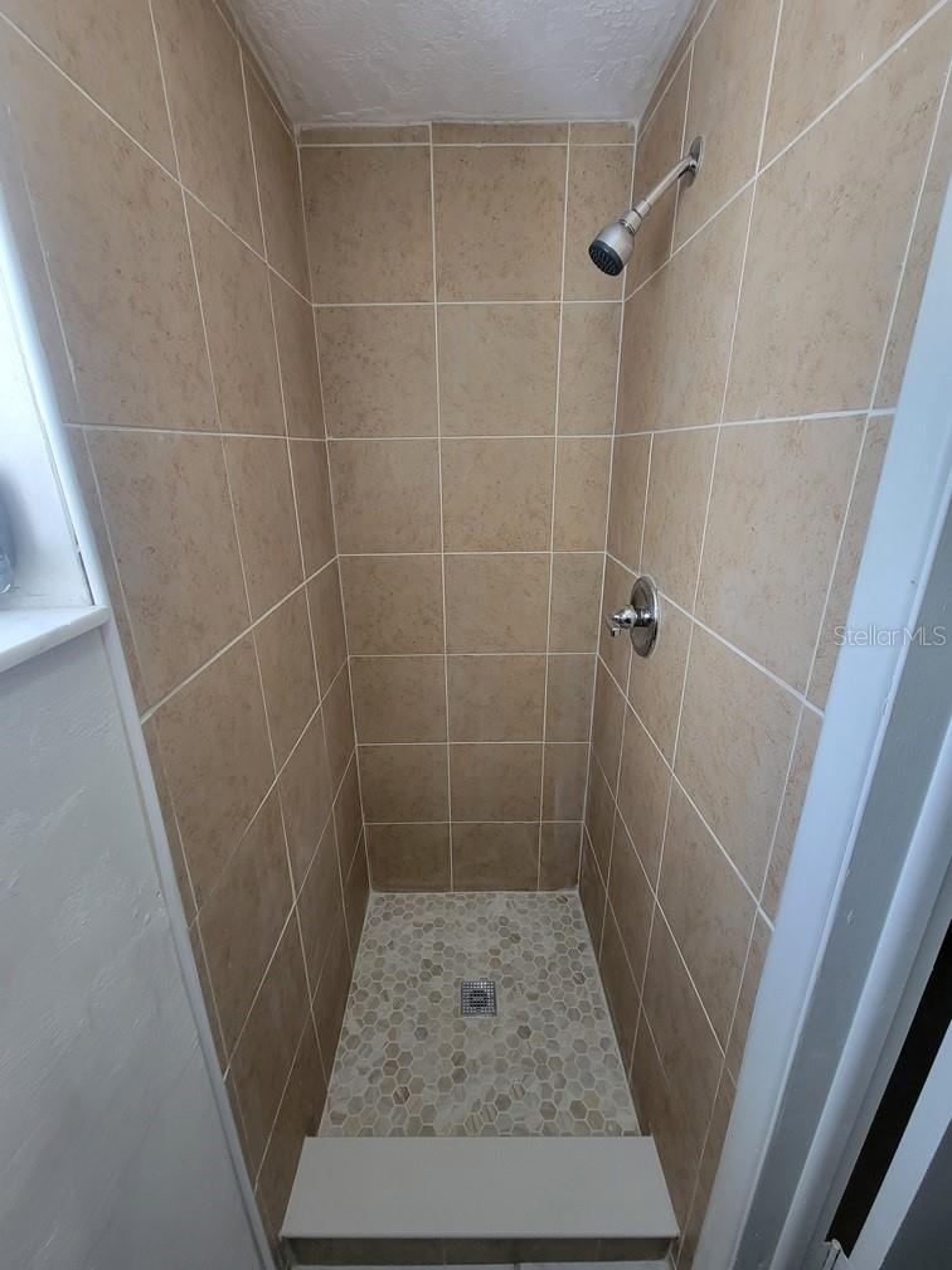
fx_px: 477
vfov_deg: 106.2
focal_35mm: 13
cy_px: 635
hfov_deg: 89.9
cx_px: 476
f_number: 2.2
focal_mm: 2.2
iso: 160
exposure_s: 1/60
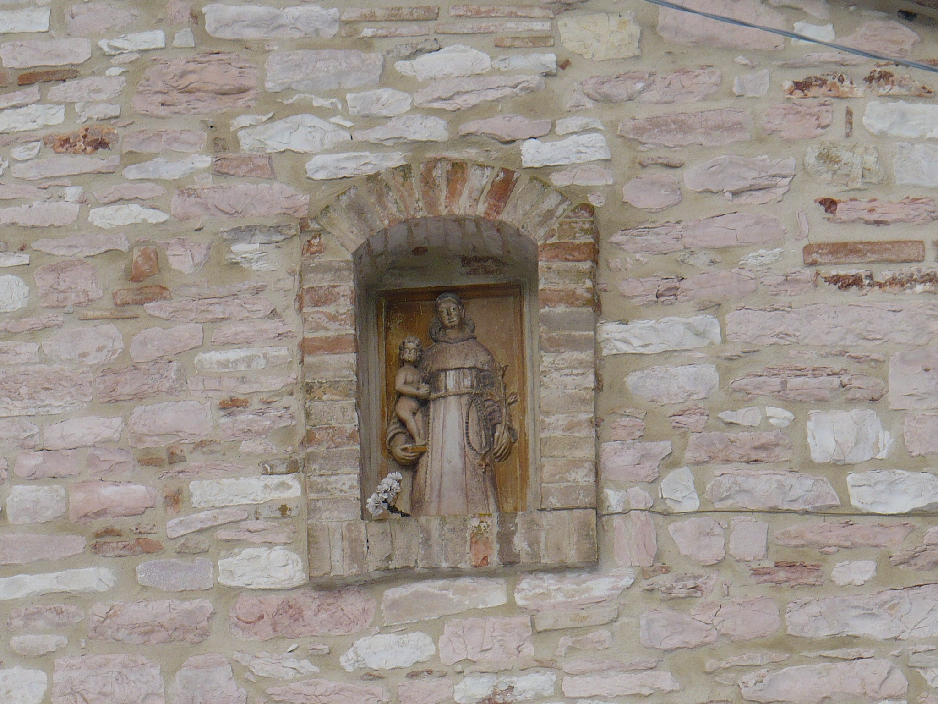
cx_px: 469
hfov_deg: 9.0
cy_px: 352
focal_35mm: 219
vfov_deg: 6.8
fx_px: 5934
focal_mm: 24.3
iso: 100
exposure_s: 1/160
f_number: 11
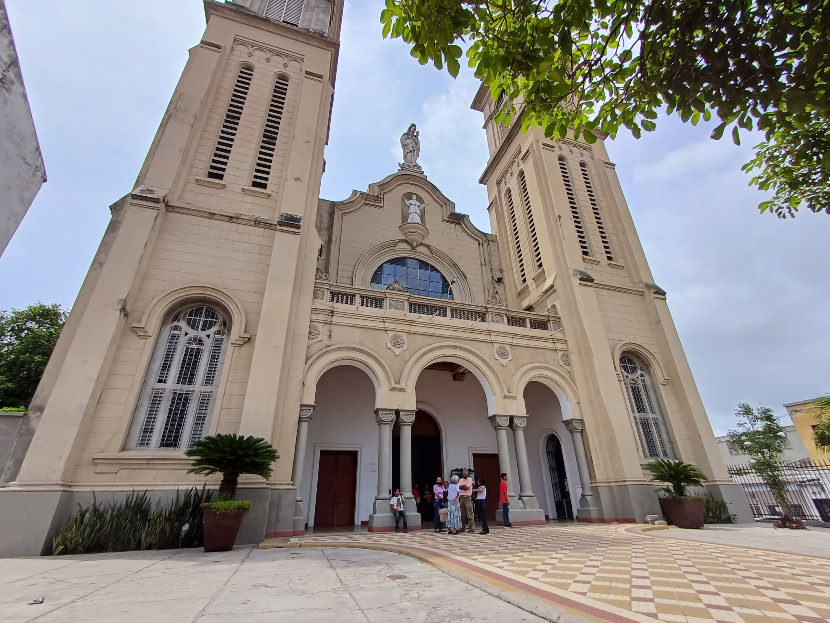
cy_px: 312
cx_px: 415
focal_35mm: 16
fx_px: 384
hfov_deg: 94.5
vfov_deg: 78.1
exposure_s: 1/2000
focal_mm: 1.64
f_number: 2.2
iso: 40
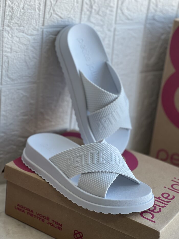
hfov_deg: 19.1
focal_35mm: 77
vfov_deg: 25.3
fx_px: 531
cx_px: 90
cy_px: 120
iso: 125
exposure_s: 1/121
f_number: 2.8
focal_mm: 9
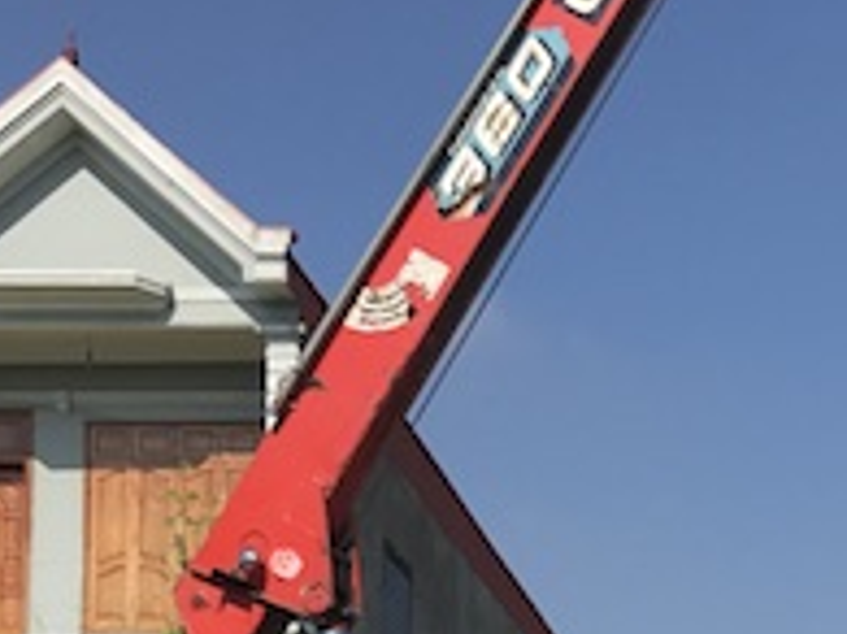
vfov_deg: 14.6
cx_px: 969
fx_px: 2323
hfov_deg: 19.6
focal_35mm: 95
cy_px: 914
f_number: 1.8
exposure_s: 1/3195
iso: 20
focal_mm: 3.99
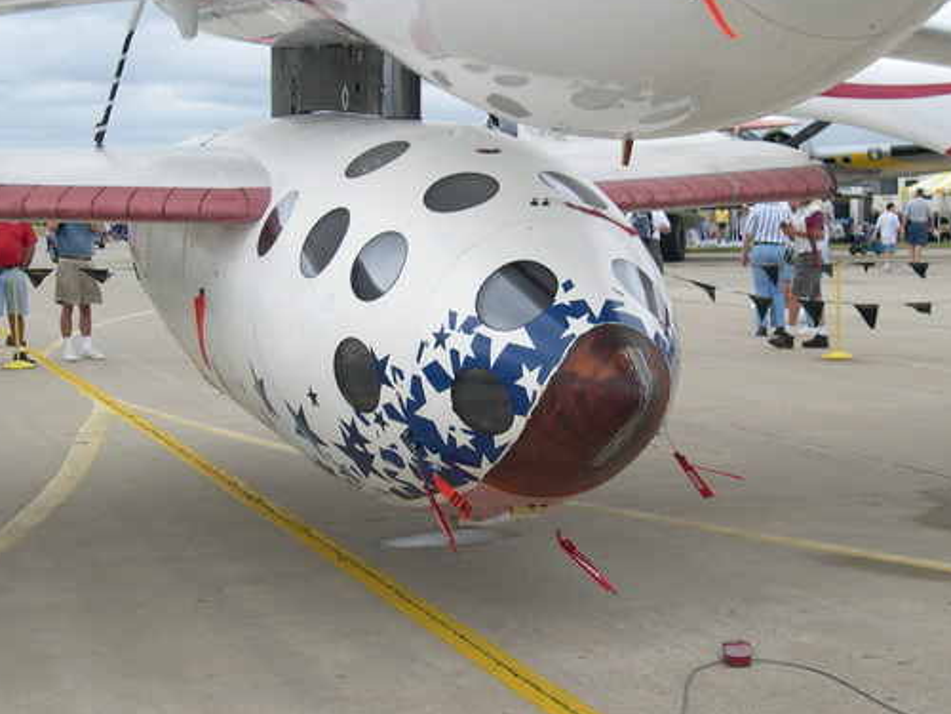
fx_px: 2006
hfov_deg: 26.7
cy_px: 308
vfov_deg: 20.2
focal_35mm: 73
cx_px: 487
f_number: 3.4
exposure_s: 1/202
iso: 100
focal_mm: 12.2
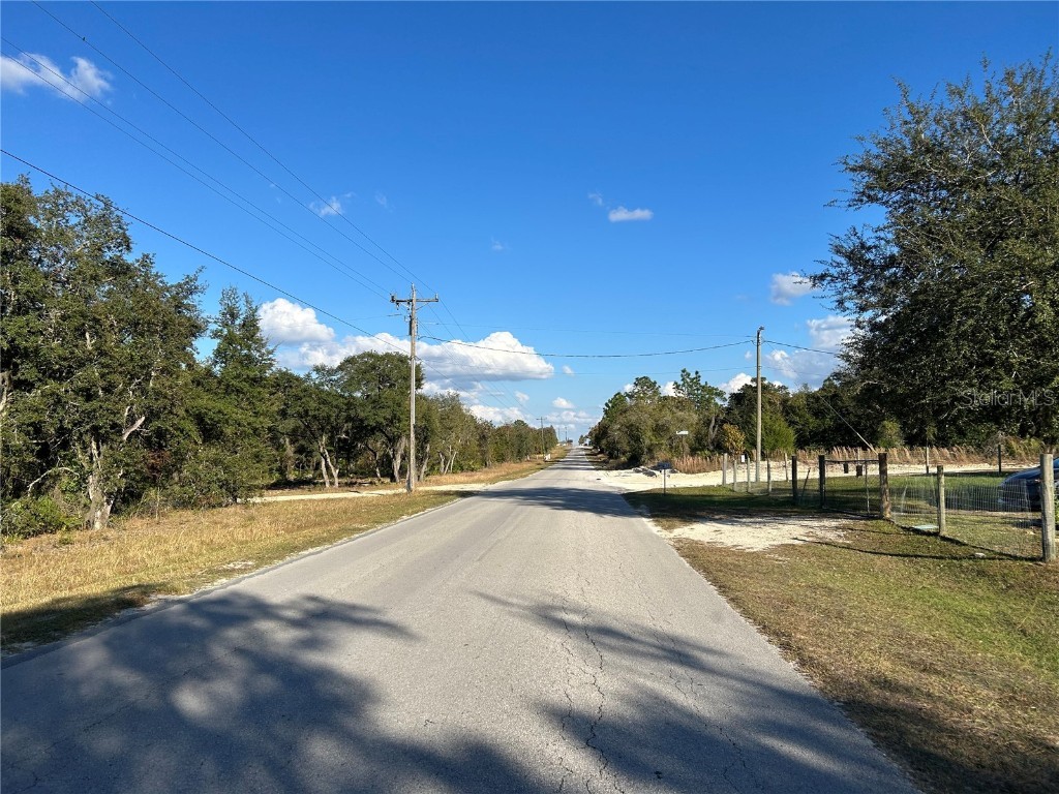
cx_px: 530
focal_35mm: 26
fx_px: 795
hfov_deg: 67.3
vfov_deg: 53.1
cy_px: 397
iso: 50
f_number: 1.5
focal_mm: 5.7
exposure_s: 1/4115
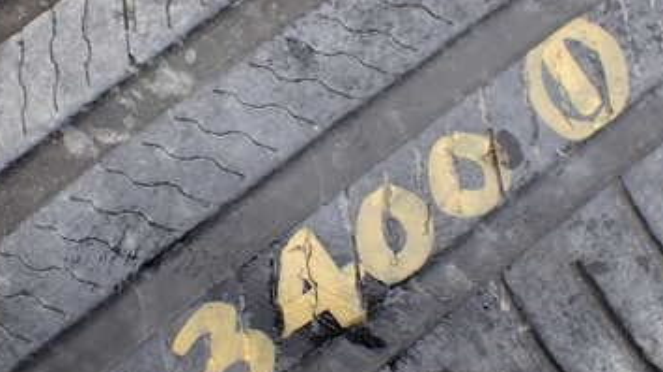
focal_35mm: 59
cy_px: 163
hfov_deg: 35.4
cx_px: 295
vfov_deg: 20.3
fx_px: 1036
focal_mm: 5.79
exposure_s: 1/125
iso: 100
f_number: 2.4
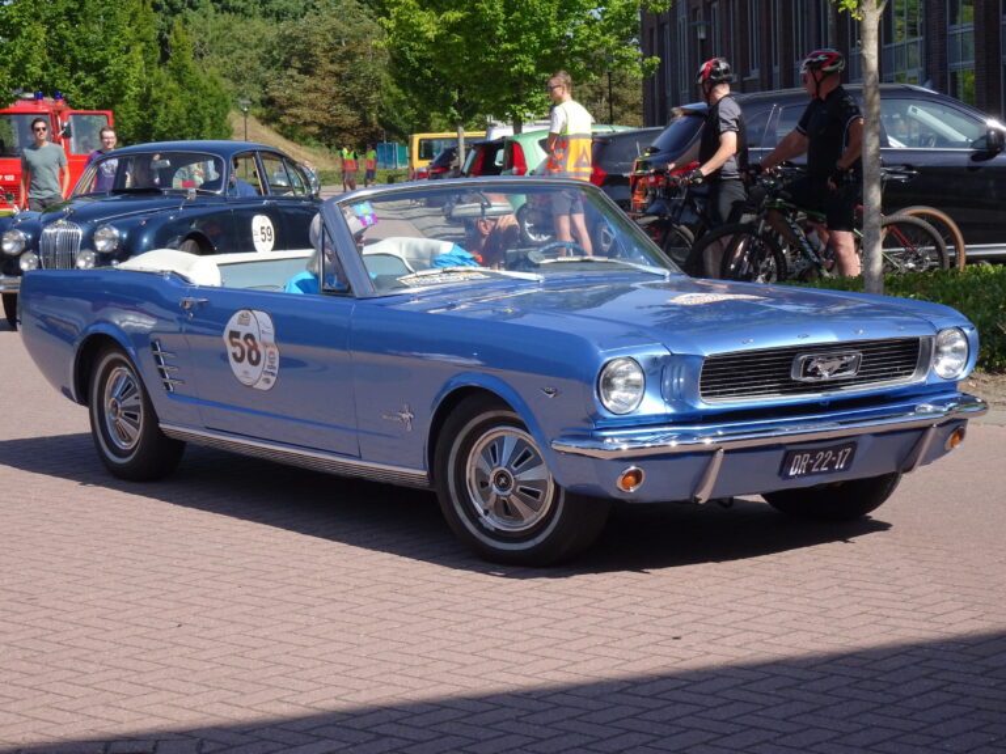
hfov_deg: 22.3
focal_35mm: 88
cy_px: 377
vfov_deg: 16.8
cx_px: 503
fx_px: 2557
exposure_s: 1/400
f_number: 5
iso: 80
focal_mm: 14.99
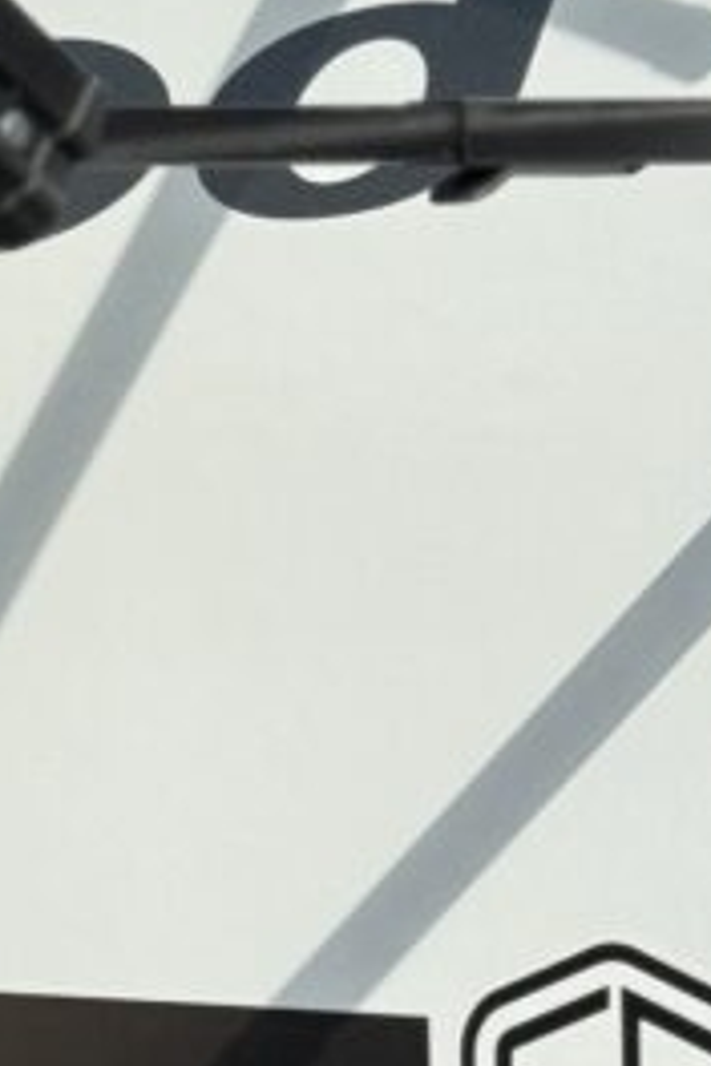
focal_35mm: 189
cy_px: 606
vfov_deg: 10.9
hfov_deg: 7.0
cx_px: -687
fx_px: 5599
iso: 64
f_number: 1.78
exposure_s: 1/4975
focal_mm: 6.76
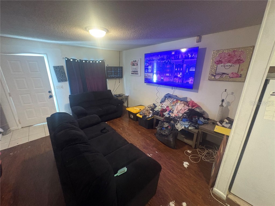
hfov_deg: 102.1
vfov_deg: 85.7
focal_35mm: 14
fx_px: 111
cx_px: 138
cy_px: 103
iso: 640
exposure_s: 1/40
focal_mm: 2.22
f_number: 2.2
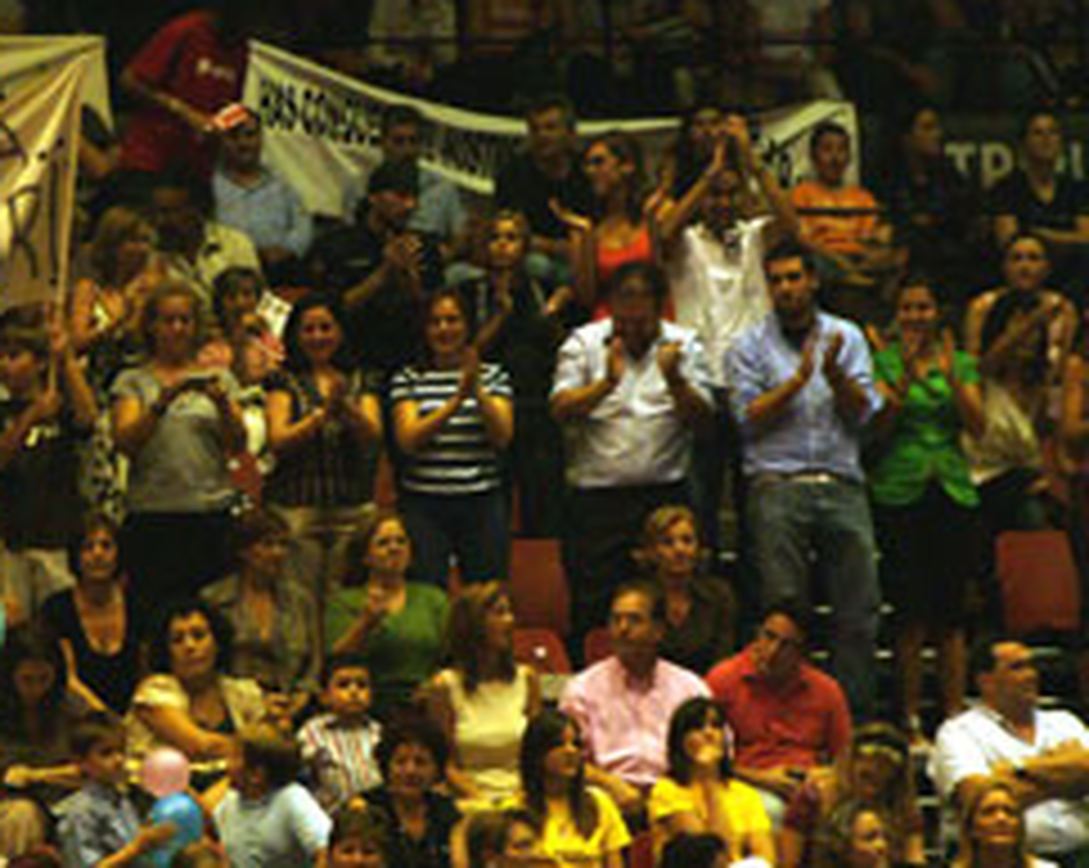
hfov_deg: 7.4
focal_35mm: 261
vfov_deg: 5.9
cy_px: 304
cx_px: 225
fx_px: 8402
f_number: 8
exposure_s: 1/60
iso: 800
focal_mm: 112
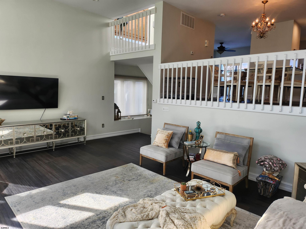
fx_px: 212
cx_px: 153
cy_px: 114
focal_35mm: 24
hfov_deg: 71.6
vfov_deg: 56.8
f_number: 1.8
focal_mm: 5
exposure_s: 1/180
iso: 100
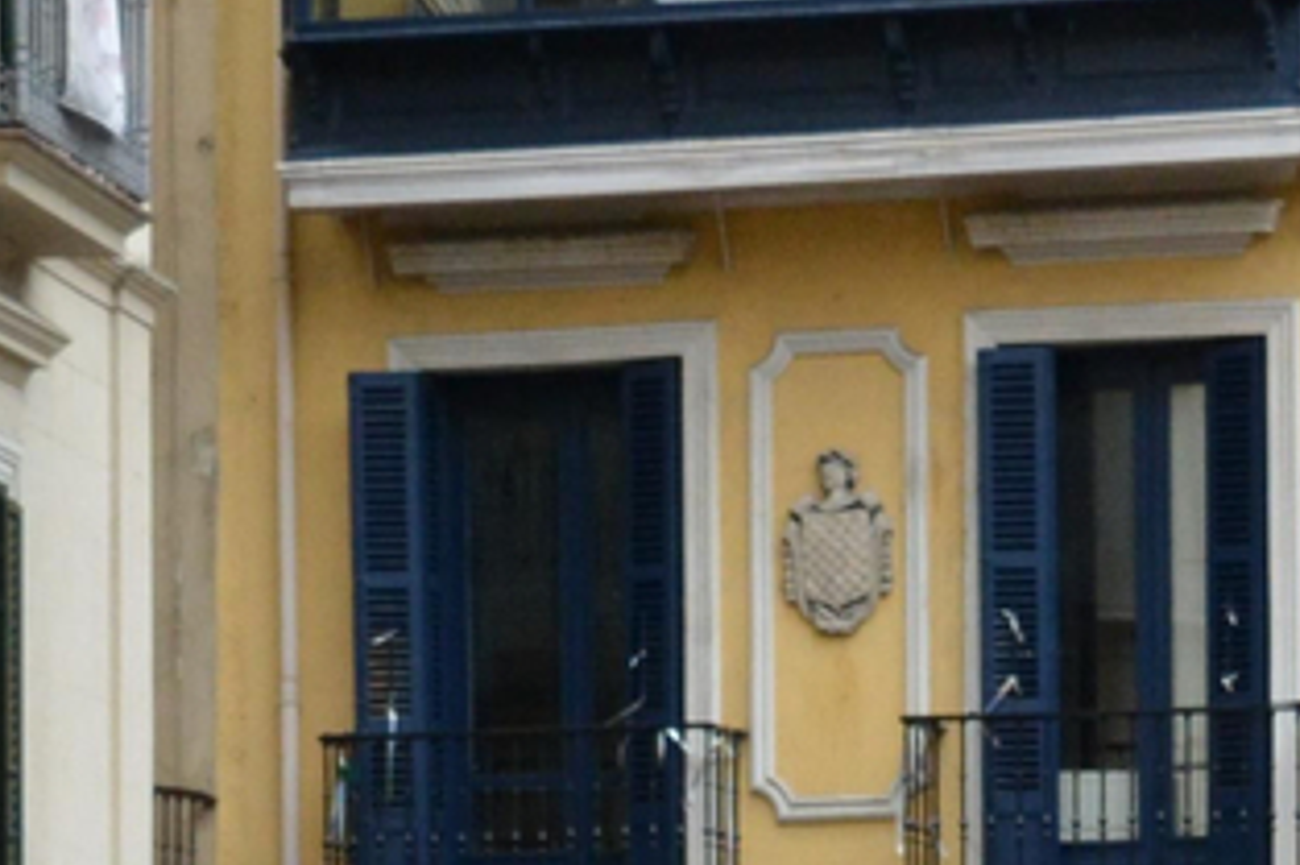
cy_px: 1840
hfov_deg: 6.7
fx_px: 11044
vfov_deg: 4.4
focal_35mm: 306
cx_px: 989
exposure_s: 1/500
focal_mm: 32
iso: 1000
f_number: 5.6
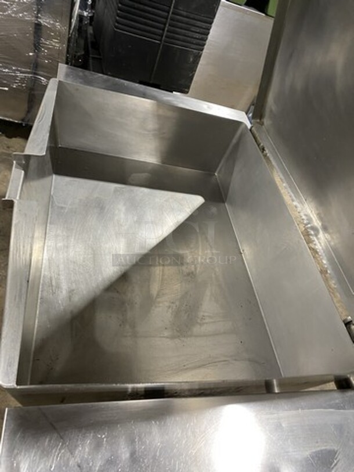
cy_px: 236
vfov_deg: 67.3
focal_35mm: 26
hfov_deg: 53.1
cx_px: 177
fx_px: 354
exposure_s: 1/60
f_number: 1.8
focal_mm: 4.25
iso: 200
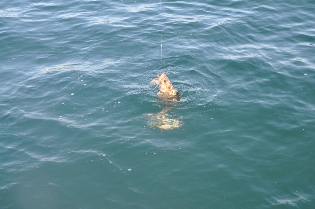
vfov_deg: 23.7
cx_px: 158
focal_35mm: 57
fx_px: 498
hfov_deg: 35.1
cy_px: 104
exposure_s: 1/250
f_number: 8
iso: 640
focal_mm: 38
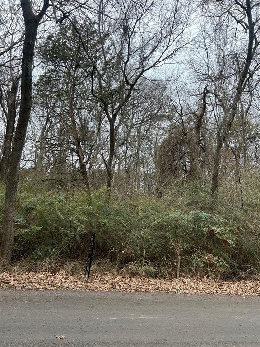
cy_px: 174
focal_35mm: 26
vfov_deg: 67.3
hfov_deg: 53.1
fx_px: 260
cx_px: 130
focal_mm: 5.7
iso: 50
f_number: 1.5
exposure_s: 1/643
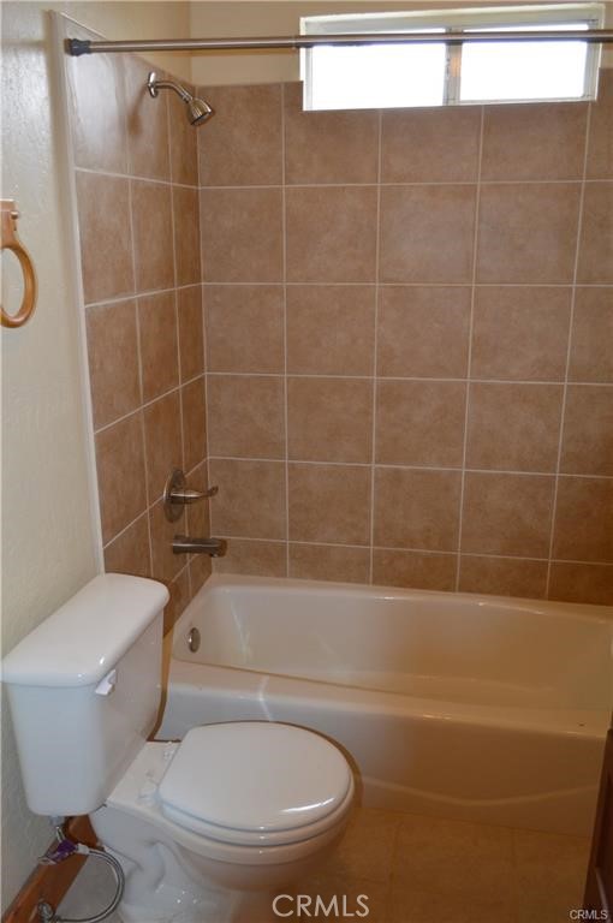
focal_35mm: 30
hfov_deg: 43.5
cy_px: 462
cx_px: 306
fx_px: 768
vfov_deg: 62.0
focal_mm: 20
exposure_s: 1/60
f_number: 4
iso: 400
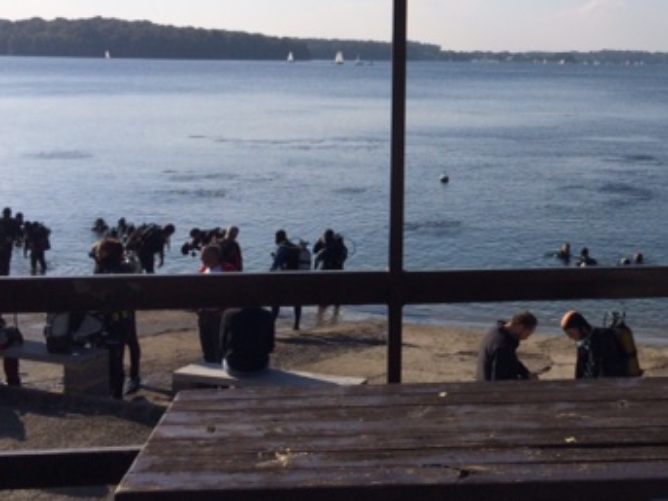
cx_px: 553
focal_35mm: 54
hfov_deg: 34.2
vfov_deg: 26.6
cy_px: 107
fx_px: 1042
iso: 32
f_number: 2.2
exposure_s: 1/4566
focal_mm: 4.15
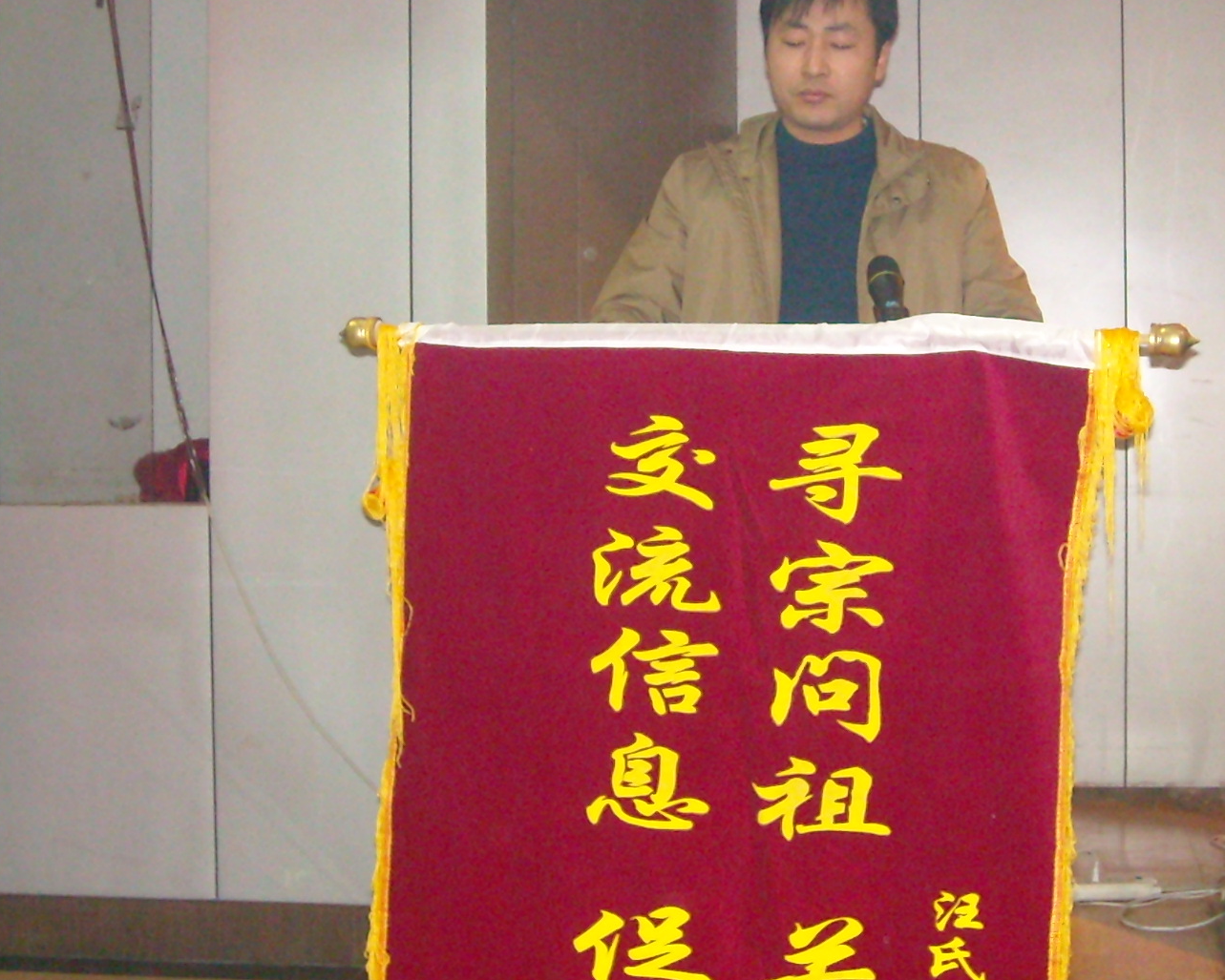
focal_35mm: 69
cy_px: 386
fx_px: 2502
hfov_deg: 27.4
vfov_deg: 22.1
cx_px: 767
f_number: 2.8
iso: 518
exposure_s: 1/60
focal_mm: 5.7
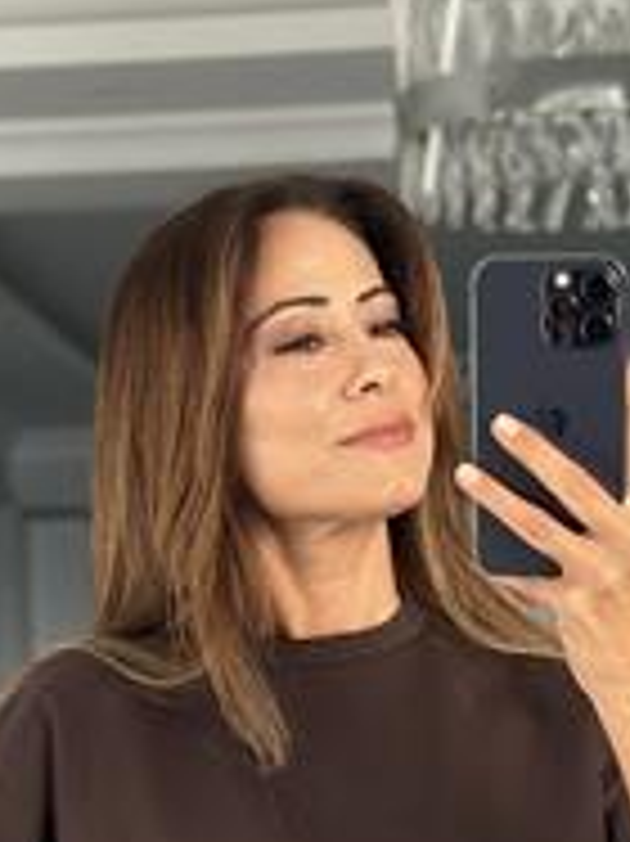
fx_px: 3158
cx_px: 374
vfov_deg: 14.7
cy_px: 968
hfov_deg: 11.4
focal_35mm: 130
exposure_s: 1/172
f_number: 1.78
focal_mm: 6.86
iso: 100
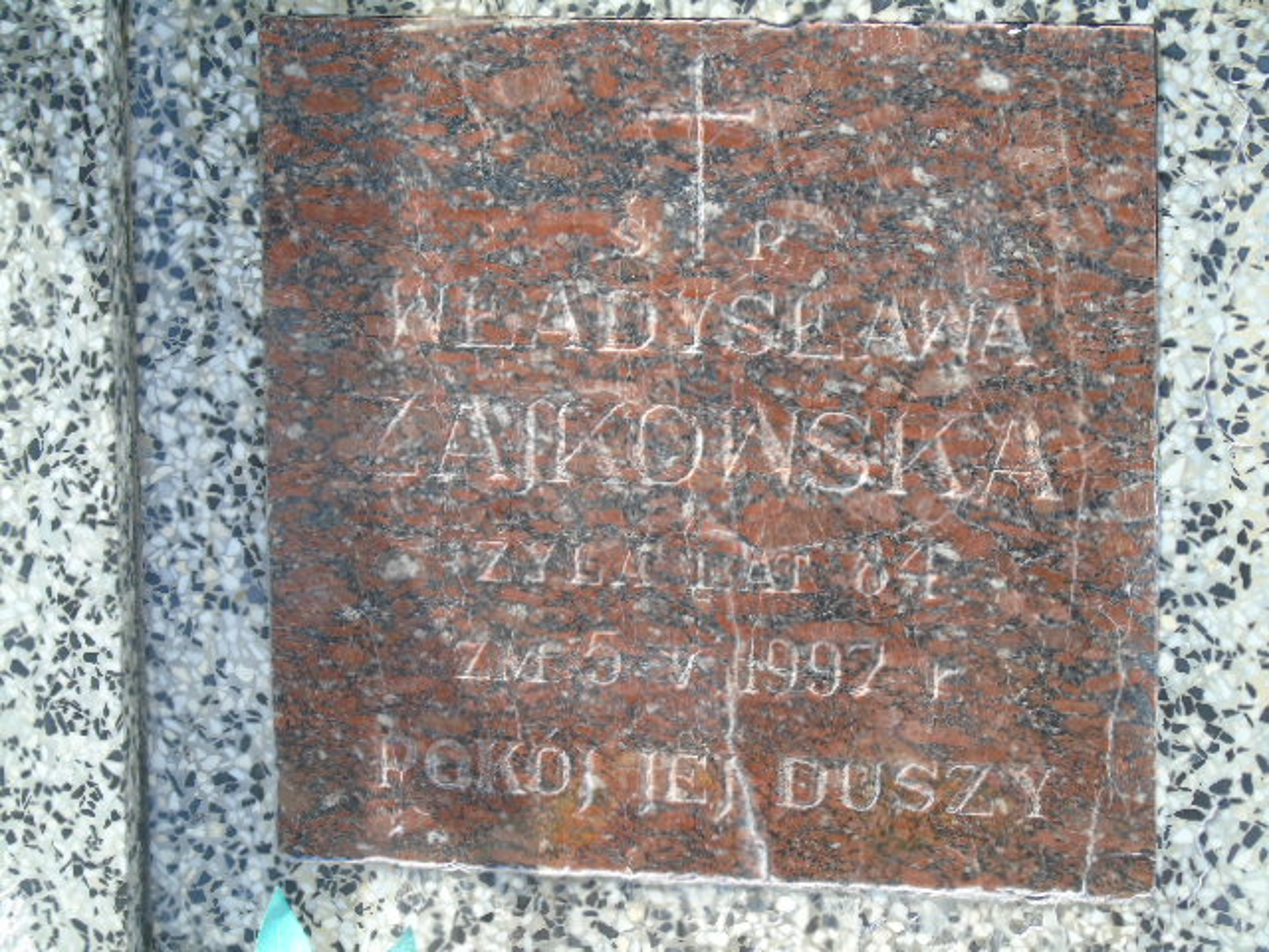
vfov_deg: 9.2
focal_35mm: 162
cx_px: 634
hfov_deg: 12.2
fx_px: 5939
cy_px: 476
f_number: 4.9
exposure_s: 1/125
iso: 100
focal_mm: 29
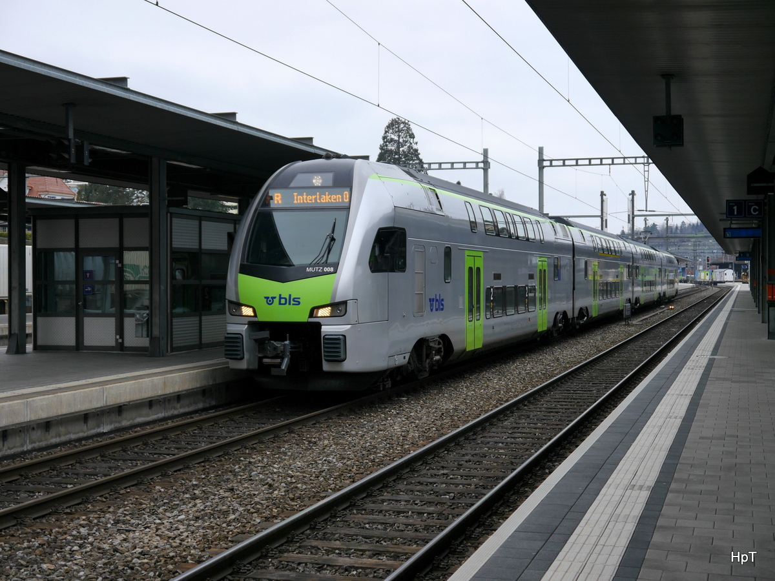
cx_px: 388
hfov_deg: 34.3
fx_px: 1254
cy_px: 290
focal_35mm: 56
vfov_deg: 26.1
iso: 160
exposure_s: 1/80
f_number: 4.8
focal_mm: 28
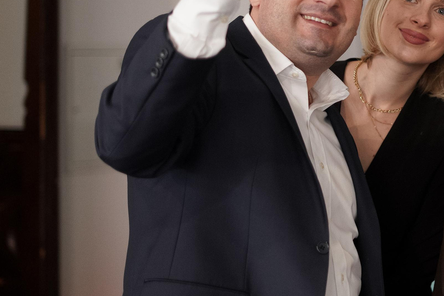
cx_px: 537
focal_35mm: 128
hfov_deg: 15.4
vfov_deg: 10.7
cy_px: 65
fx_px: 1579
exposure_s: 1/250
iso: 1250
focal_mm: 50
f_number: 1.8
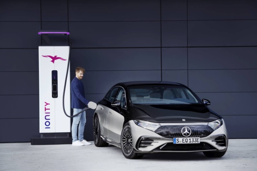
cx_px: 128
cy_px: 86
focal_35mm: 130
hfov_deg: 15.8
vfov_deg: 10.5
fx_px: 928
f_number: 8
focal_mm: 130
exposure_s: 1/25
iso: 100
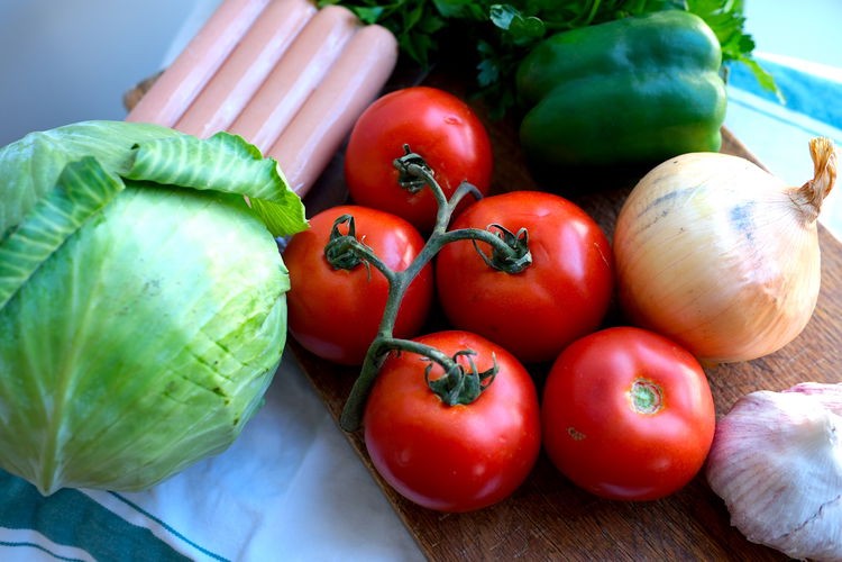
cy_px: 281
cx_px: 421
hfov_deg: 43.6
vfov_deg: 29.9
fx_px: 1052
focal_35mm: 45
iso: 200
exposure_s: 1/42
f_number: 2.8
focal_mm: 30
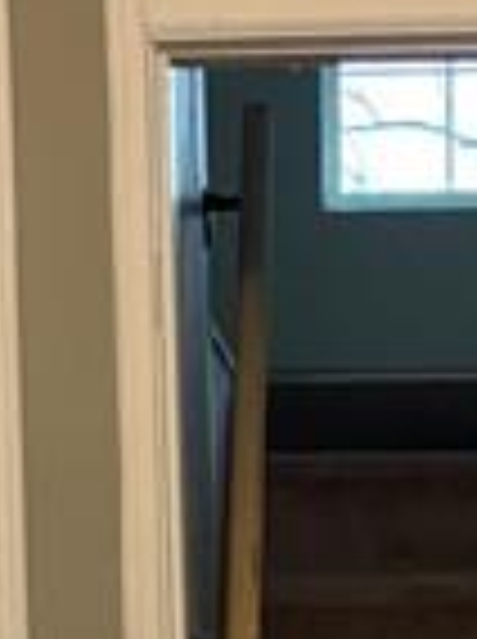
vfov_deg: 10.2
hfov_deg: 8.4
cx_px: 351
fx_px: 3243
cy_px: 1346
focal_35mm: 176
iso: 400
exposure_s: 1/60
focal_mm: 5.96
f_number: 1.6
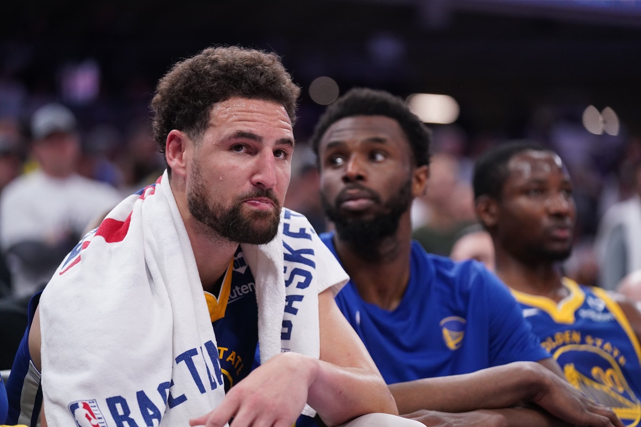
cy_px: 214
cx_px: 320
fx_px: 2315
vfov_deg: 10.5
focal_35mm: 130
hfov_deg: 15.8
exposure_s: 1/1600
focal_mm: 130
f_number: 2.8
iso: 3200
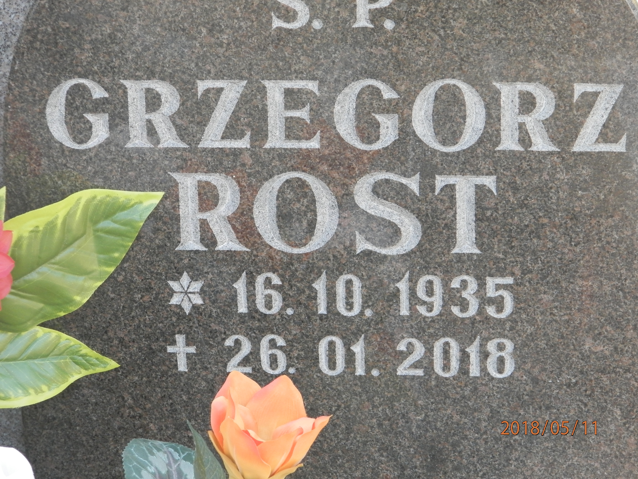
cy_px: 240
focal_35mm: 132
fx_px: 2433
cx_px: 319
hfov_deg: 14.9
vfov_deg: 11.2
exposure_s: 1/50
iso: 200
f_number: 4.7
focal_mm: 23.6
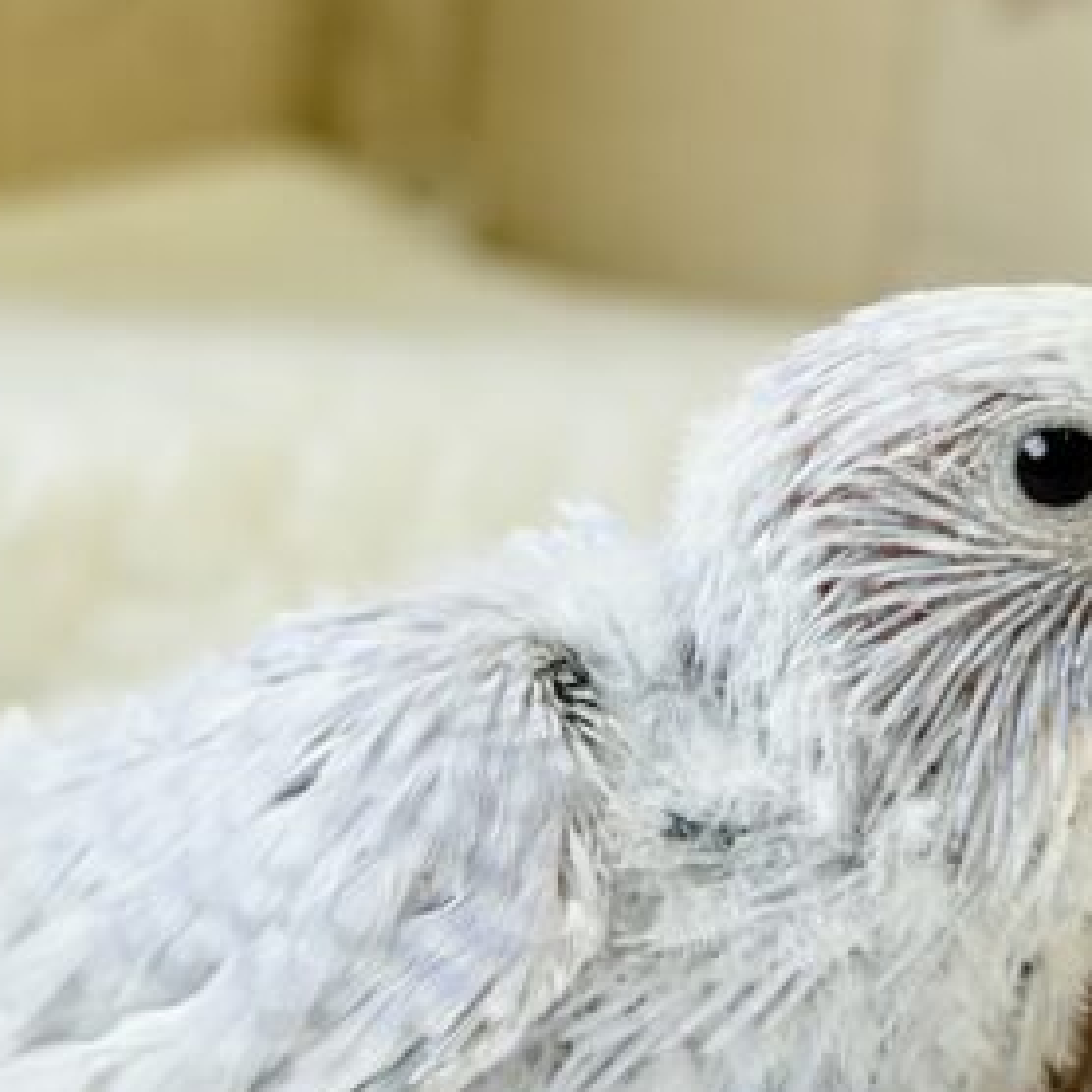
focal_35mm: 106
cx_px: 566
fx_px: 3783
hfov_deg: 16.4
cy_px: 581
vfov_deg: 16.4
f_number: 1.6
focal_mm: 5.96
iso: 32
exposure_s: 1/104
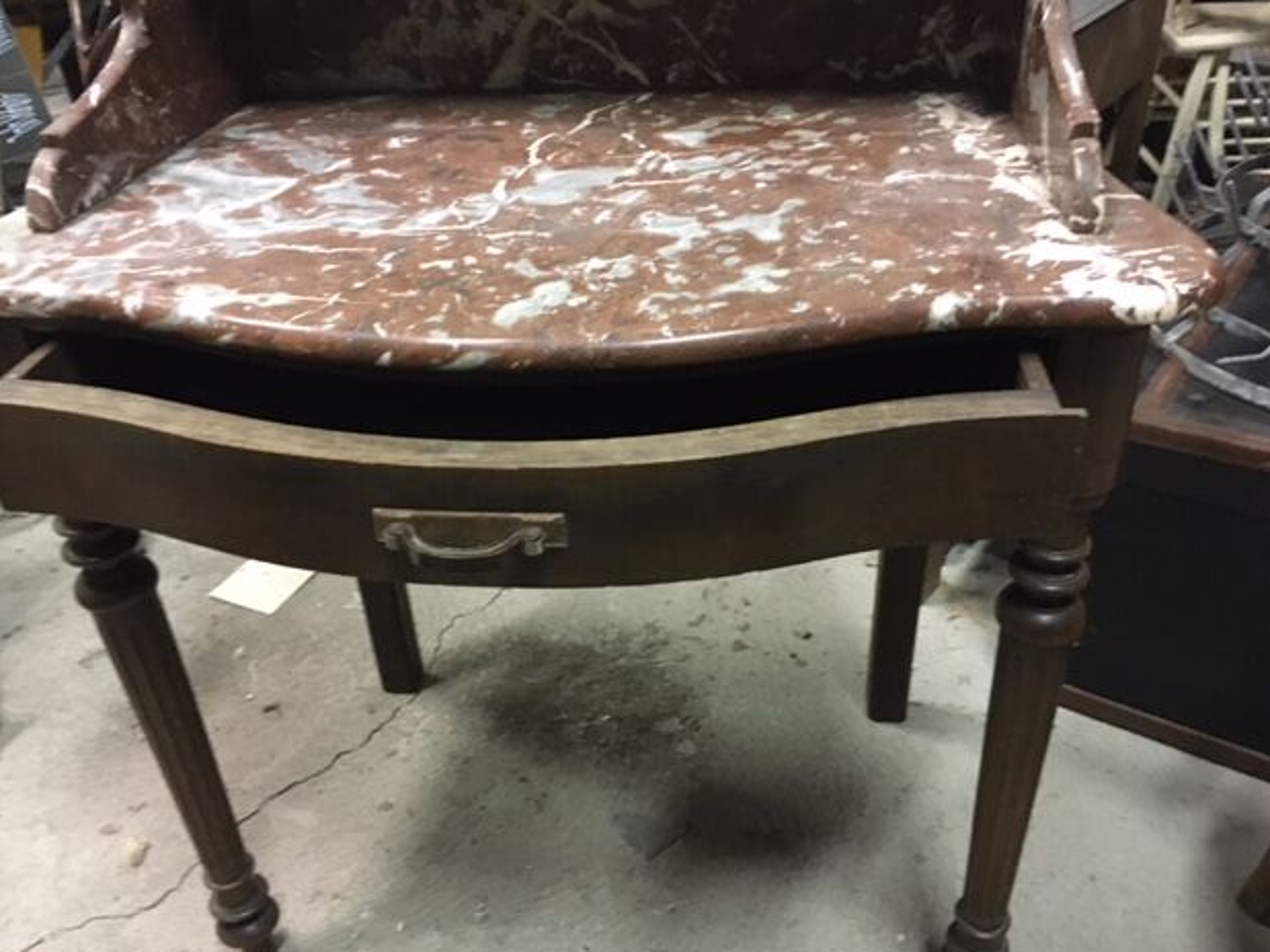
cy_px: 488
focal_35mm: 30
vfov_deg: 46.8
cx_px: 620
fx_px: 1100
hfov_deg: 60.0
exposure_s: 1/17
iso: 250
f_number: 2.2
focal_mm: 4.15
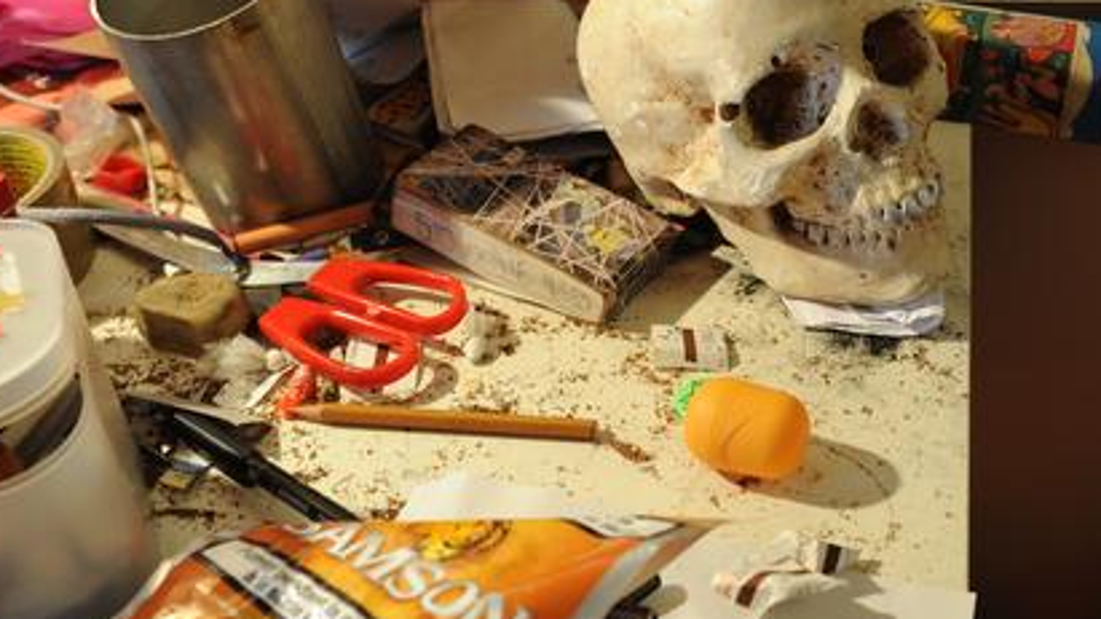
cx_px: 731
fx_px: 1372
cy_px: 186
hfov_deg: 43.1
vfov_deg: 25.2
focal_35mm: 47
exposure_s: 1/20
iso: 400
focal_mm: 24
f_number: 4
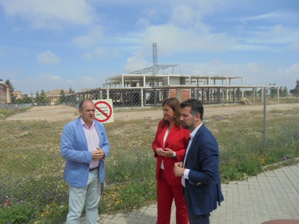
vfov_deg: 53.1
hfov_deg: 67.3
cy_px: 112
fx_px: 225
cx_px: 150
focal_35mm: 26
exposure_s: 1/160
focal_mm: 4.6
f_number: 11.5
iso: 100
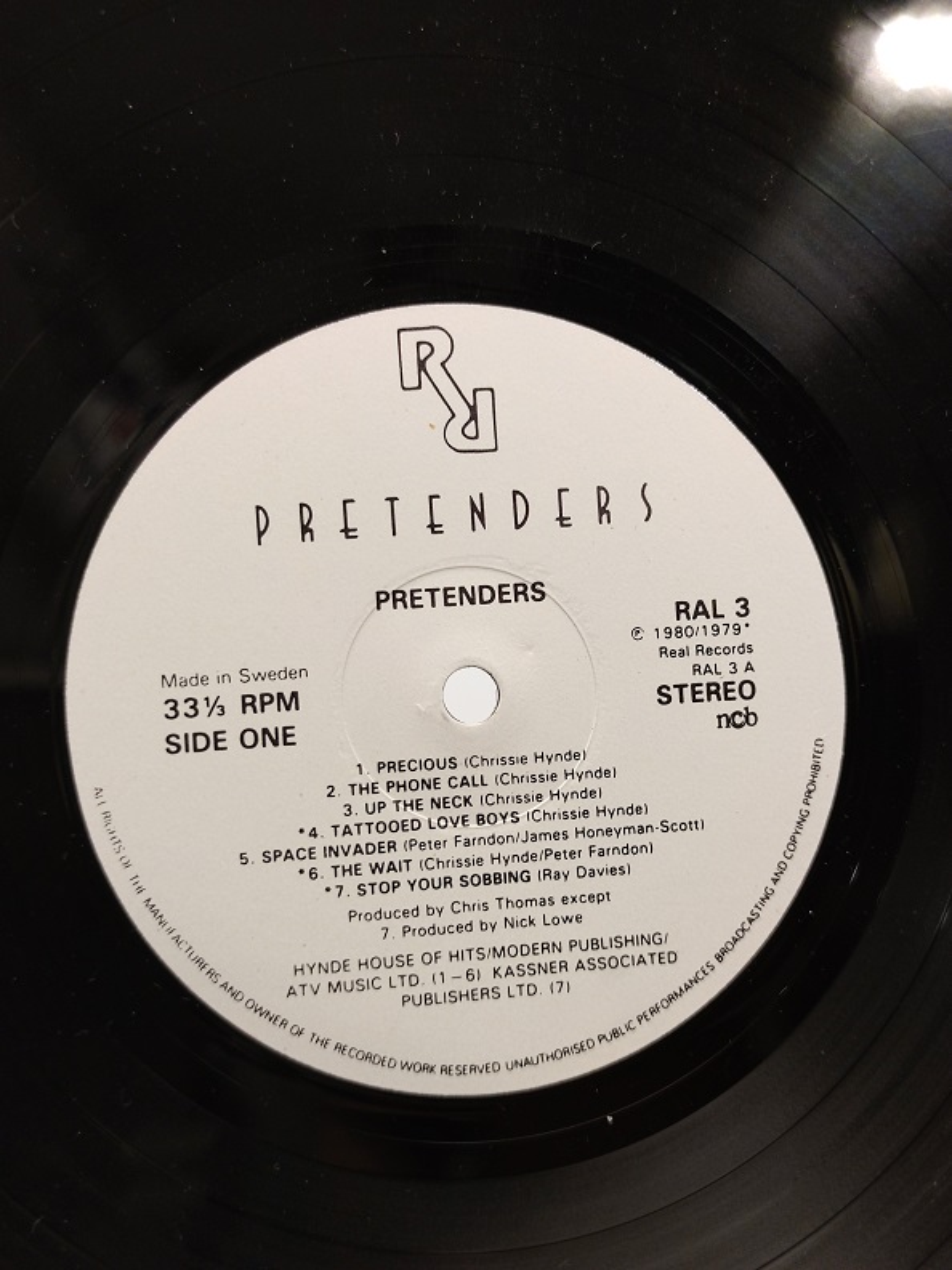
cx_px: 476
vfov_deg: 39.7
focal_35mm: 48
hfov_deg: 30.3
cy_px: 635
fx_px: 1760
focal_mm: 6.72
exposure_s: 1/60
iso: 499
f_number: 1.69
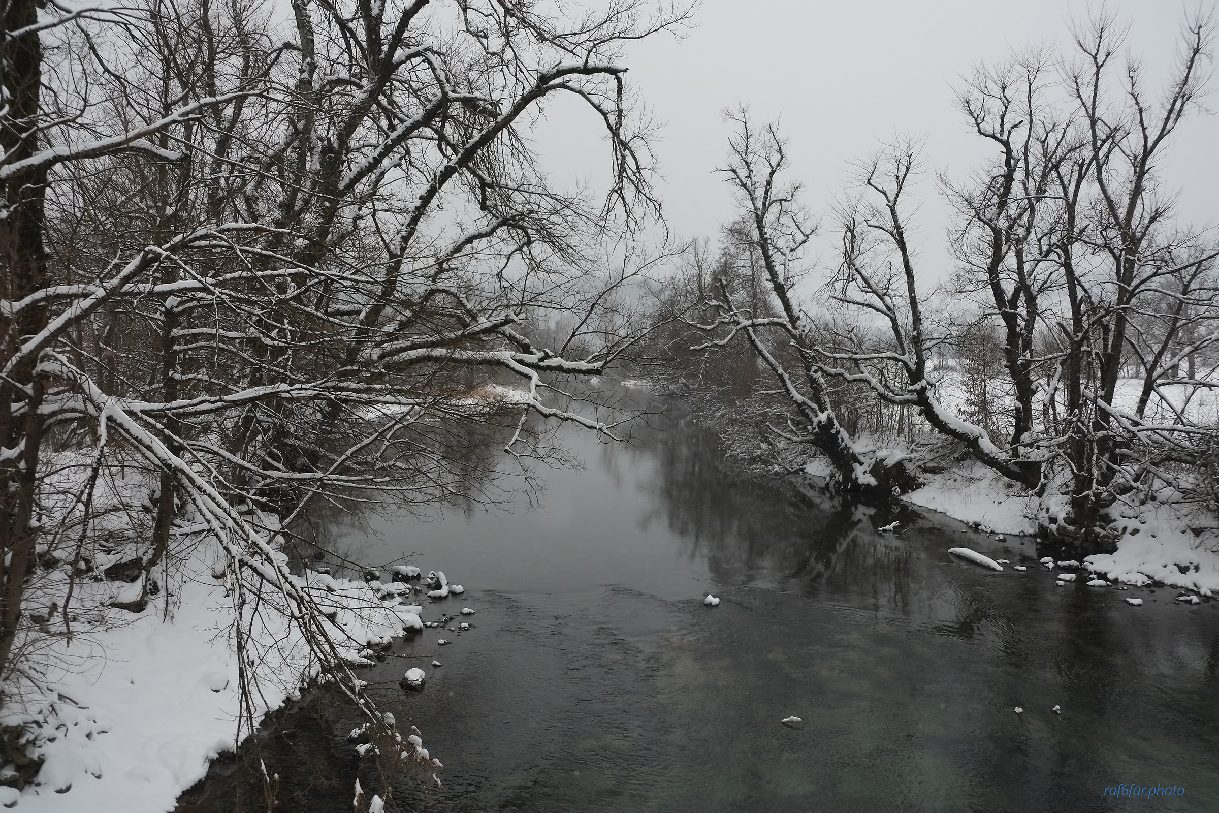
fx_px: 914
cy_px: 406
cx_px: 610
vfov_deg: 47.9
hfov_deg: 67.4
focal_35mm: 27
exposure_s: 1/550
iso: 200
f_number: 2.8
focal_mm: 18
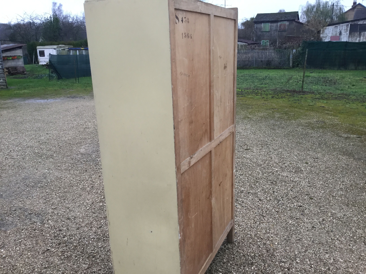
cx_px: 183
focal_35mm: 31
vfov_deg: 45.4
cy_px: 137
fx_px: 328
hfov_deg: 58.4
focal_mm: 3.3
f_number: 2.4
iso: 32
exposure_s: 1/33
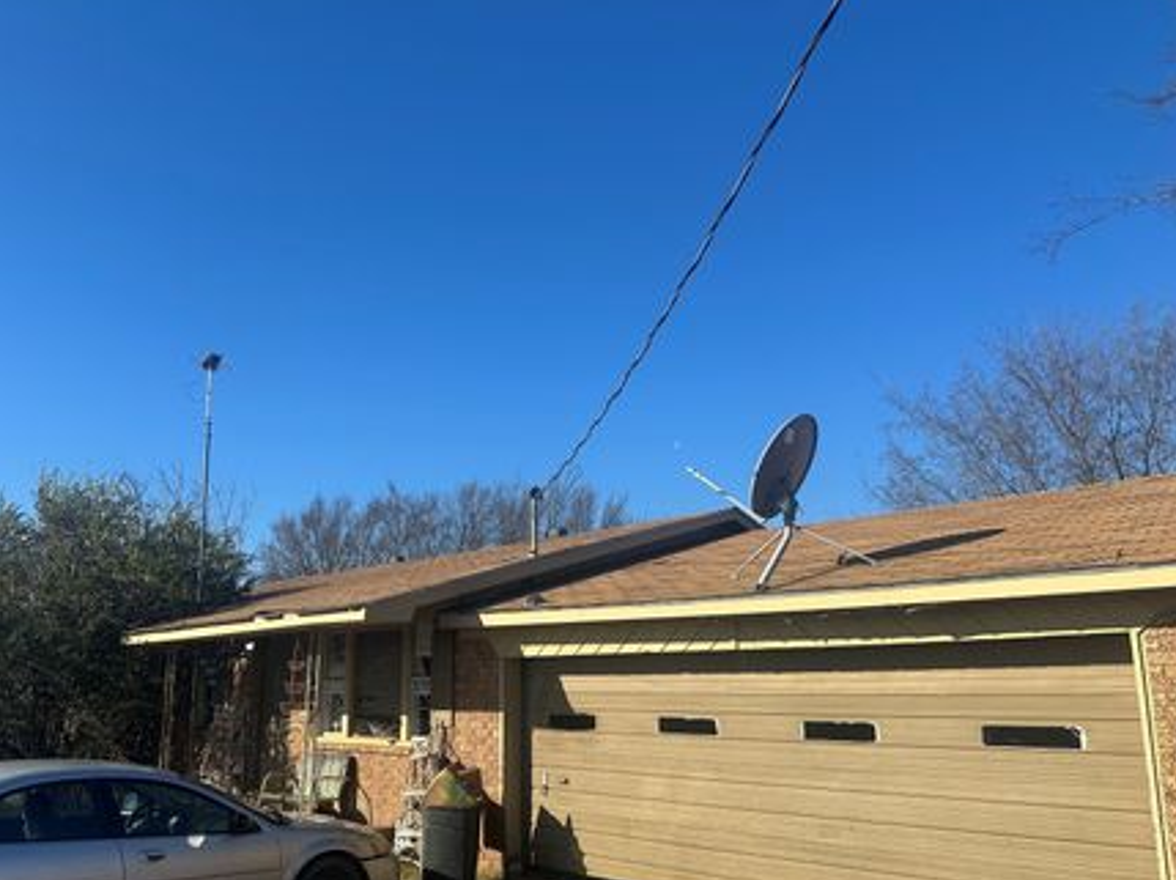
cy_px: 489
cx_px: 504
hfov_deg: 63.2
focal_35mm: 28
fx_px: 950
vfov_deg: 49.6
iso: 80
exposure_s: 1/4184
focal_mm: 6.86
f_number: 1.78
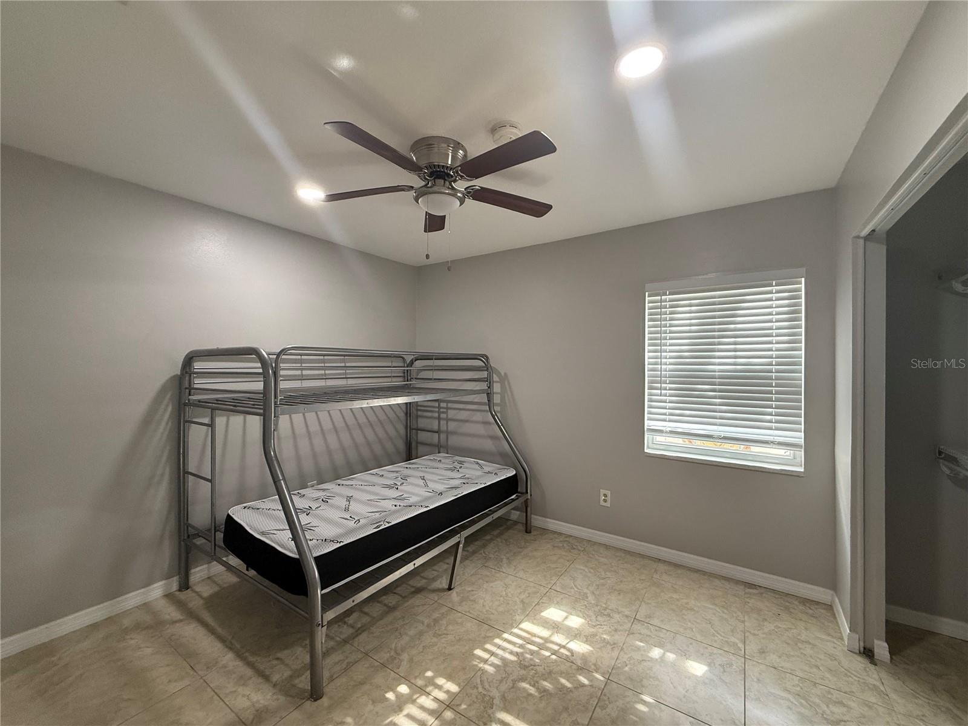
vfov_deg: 85.7
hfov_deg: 102.1
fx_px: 391
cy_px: 363
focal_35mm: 14
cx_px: 484
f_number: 2.2
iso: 320
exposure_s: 1/120
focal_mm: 2.22
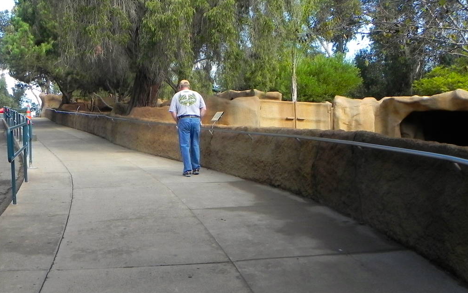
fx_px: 561
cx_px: 107
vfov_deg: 29.0
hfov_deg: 43.5
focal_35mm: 44
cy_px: 190
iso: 160
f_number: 5
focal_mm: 4.6
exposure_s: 1/150
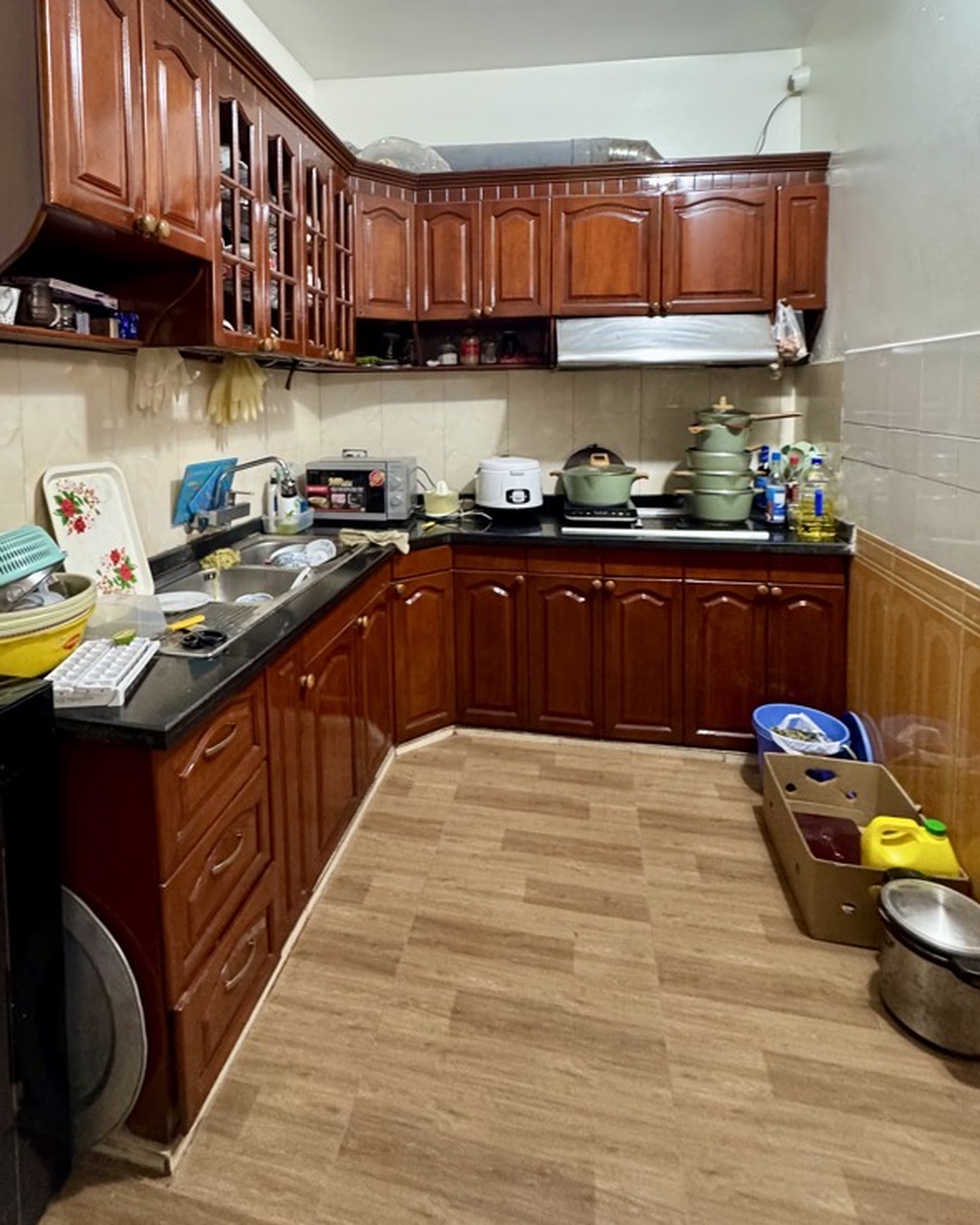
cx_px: 418
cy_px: 444
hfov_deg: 70.5
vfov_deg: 81.4
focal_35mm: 19
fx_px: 689
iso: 500
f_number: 2.2
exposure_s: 1/50
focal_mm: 2.22
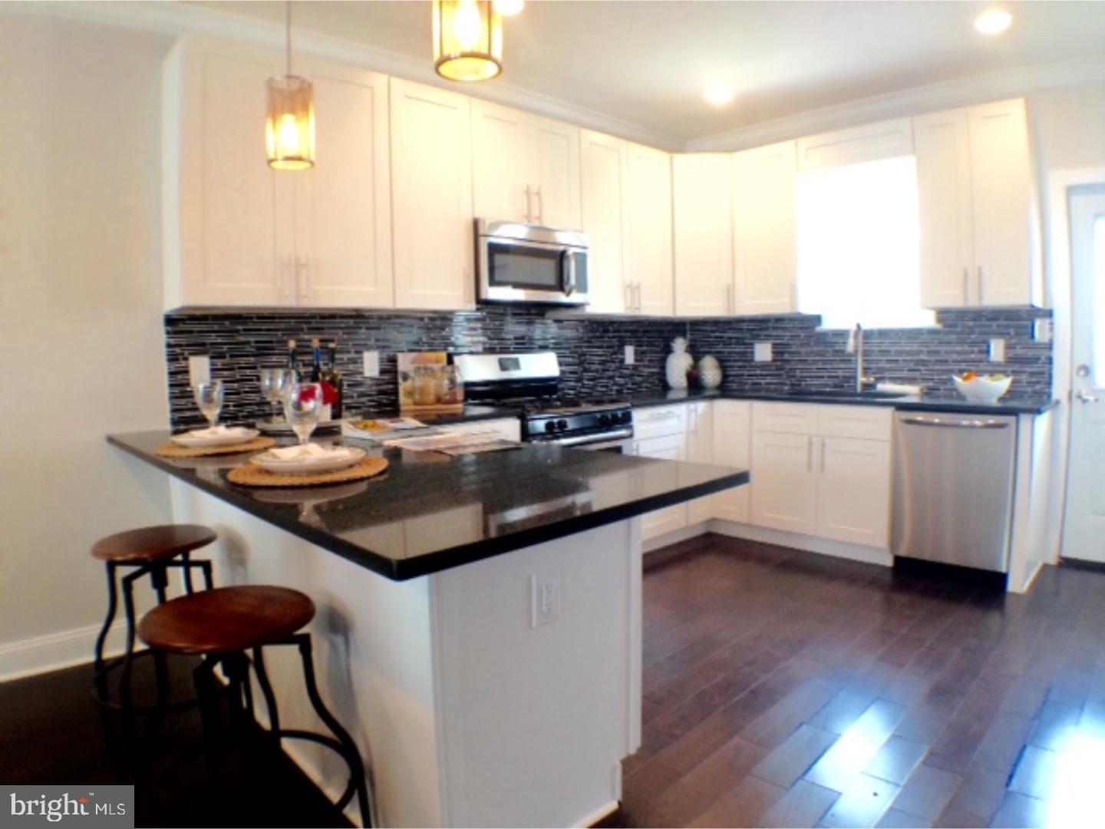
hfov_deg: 55.4
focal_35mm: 33
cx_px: 552
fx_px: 1053
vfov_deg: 42.9
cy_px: 414
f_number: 2.4
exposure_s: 1/20
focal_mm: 4.12
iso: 100
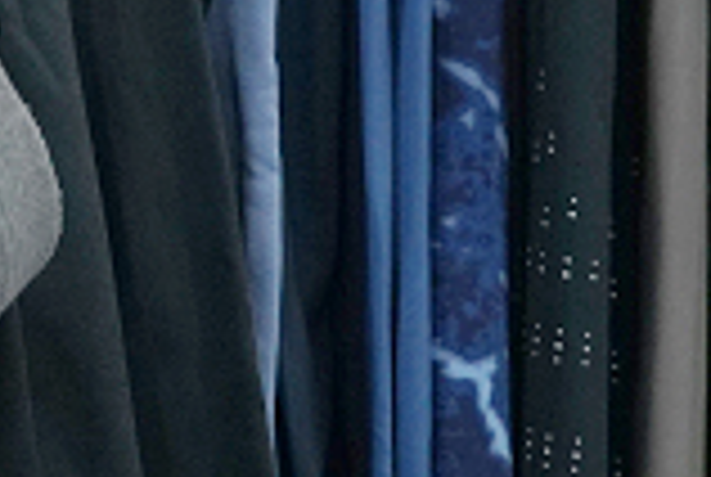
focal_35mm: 303
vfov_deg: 4.5
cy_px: -544
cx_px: -1084
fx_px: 5995
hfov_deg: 6.4
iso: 1250
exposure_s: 1/160
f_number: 4
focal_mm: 40
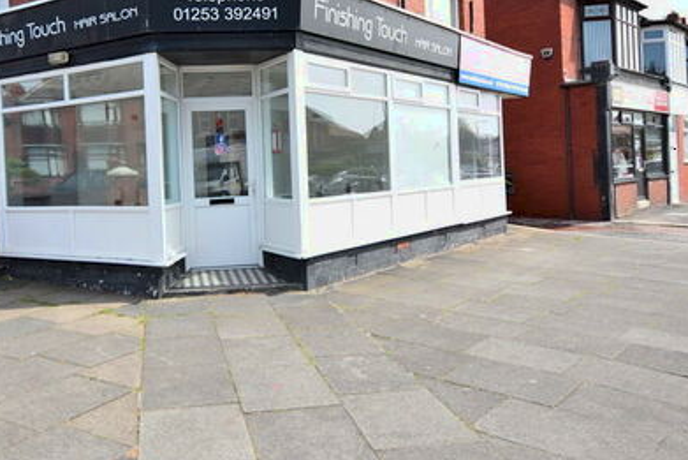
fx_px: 667
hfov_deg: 54.1
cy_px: 170
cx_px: 269
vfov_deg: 37.7
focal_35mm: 35
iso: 100
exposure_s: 1/500
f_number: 4
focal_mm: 13
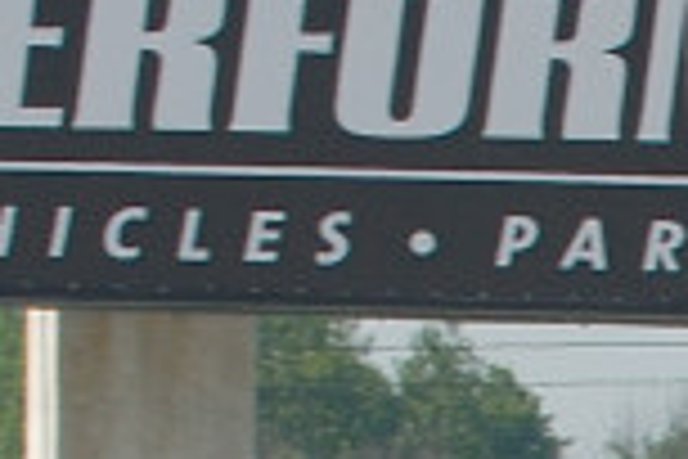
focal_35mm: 822
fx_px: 15708
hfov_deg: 2.5
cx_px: 1718
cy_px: 1478
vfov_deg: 1.7
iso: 100
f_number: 8
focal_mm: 82
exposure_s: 1/250
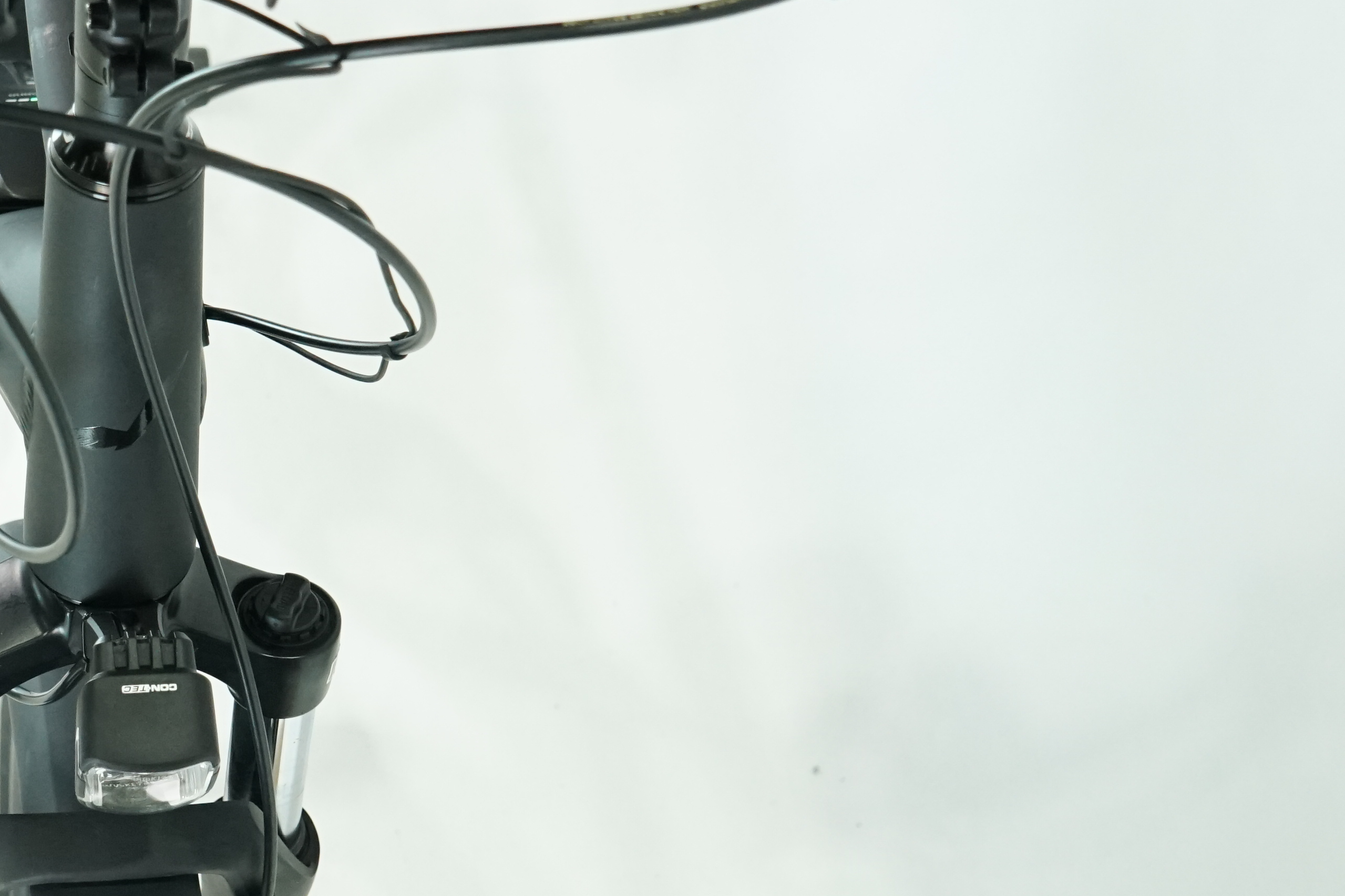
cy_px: 498
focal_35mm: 68
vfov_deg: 20.0
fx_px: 2540
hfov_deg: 28.5
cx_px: 136
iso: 2500
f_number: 5.6
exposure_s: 1/200
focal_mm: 29
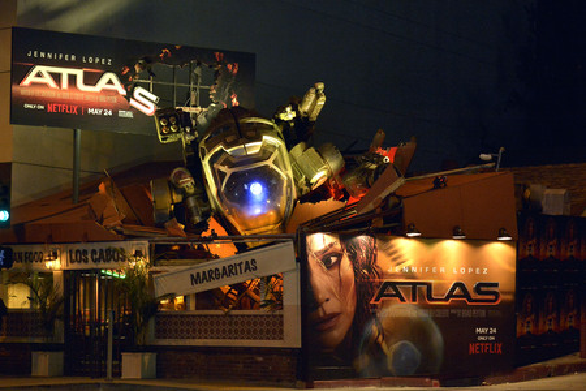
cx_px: 293
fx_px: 1400
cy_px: 196
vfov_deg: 15.9
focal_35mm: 86
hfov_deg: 23.6
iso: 3200
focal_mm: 86
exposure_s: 1/250
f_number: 6.3
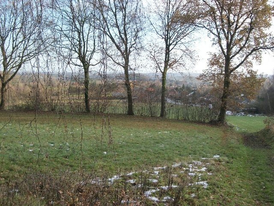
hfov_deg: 38.2
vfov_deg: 29.1
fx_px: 396
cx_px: 137
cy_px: 103
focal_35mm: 50
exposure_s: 1/320
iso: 80
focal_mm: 8.8
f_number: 3.6
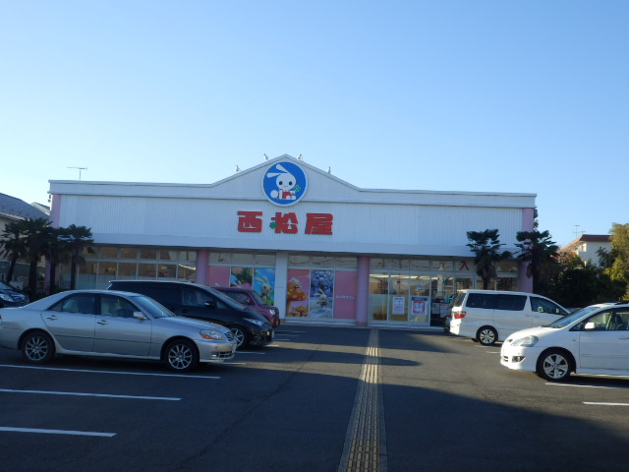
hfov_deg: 42.9
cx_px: 314
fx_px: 800
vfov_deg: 32.9
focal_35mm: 44
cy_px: 236
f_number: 4.2
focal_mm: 7.9
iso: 80
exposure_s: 1/320
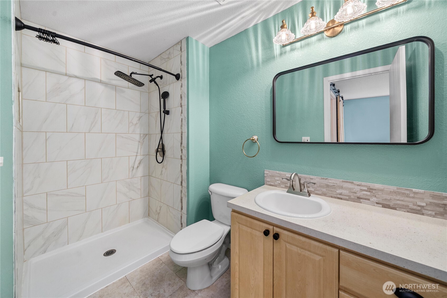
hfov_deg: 112.6
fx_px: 149
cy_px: 149
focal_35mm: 12
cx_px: 224
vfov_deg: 90.1
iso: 500
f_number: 7.1
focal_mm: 12
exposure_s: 1/60
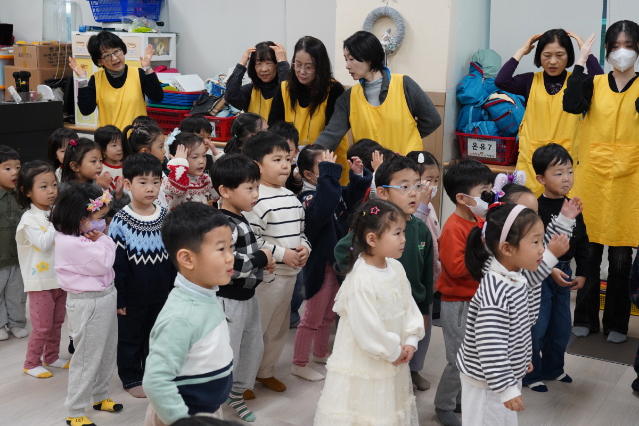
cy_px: 213
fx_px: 852
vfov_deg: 28.1
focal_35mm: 48
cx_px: 320
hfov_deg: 41.1
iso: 2500
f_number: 6.3
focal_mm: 48
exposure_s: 1/100
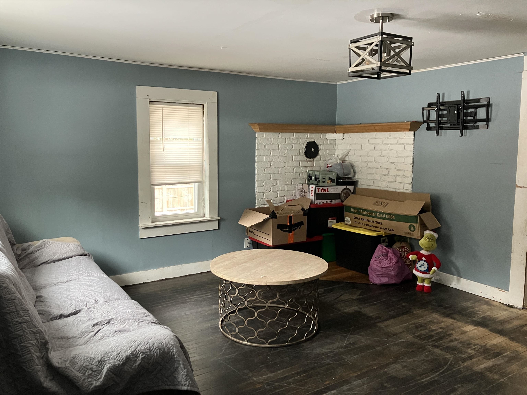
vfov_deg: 49.7
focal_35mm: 28
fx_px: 426
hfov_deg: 63.4
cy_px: 198
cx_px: 264
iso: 250
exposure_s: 1/60
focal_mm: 3.99
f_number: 1.8
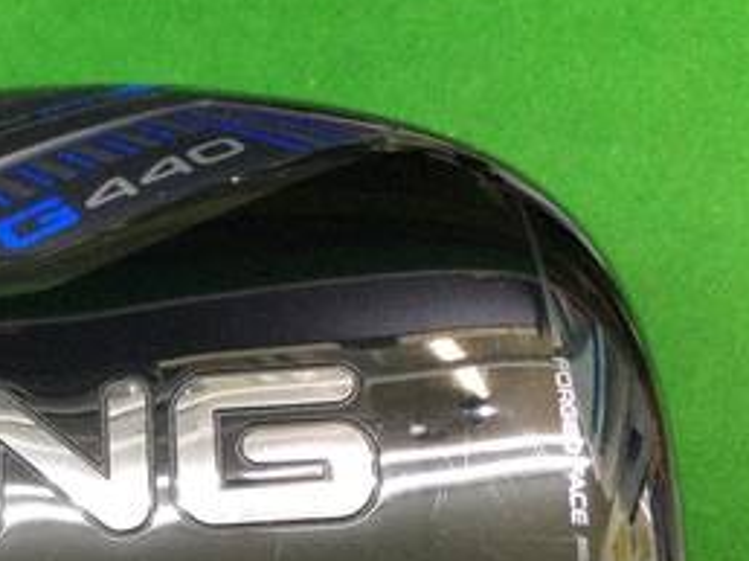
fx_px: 1665
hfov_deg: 24.4
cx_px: 35
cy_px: 666
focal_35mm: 77
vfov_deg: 18.2
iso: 125
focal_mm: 3.3
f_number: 2.4
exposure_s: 1/30
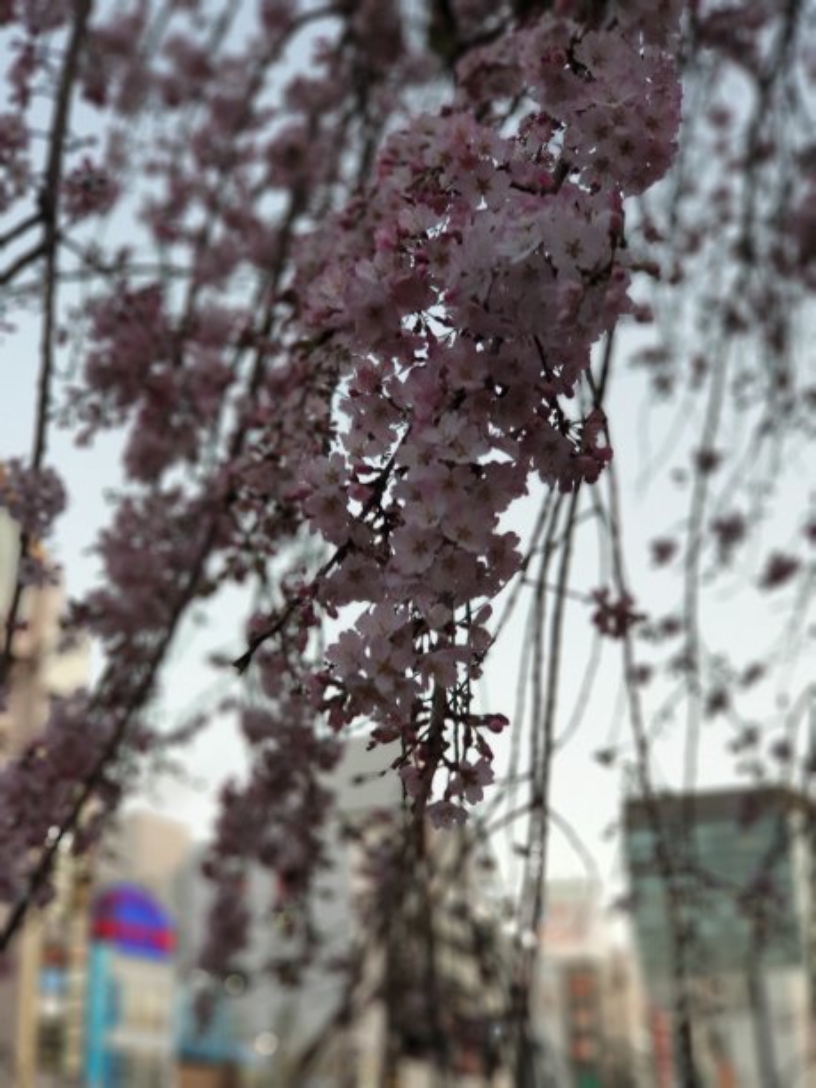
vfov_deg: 36.8
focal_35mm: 52
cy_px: 544
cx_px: 408
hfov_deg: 28.0
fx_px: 1634
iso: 50
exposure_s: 1/100
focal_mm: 6
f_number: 2.4
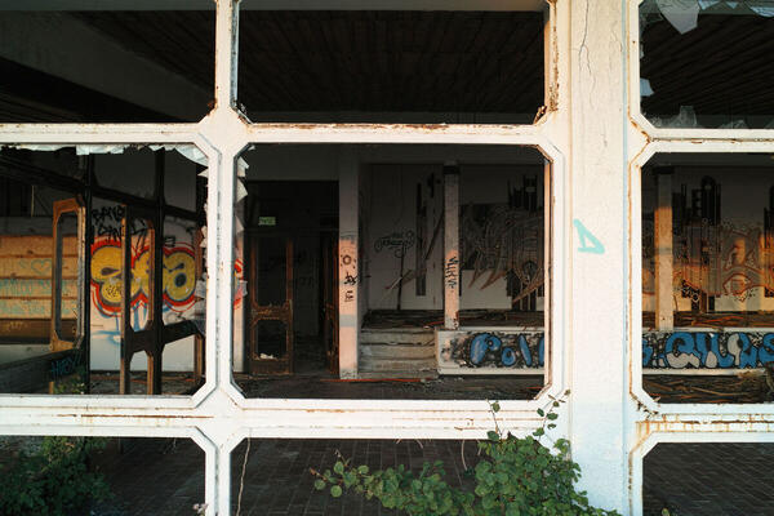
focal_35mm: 28
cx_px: 387
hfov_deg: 65.5
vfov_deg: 46.4
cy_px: 258
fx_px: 602
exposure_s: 1/2.5
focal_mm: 19
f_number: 11
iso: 100
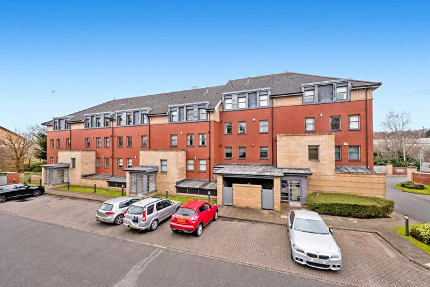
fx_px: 167
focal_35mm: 14
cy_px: 144
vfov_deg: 81.2
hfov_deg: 104.2
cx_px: 215
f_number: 8
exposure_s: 1/250
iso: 640
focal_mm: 14
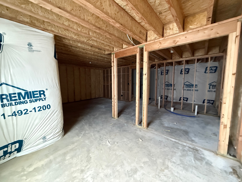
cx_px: 121
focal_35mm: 14
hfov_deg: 102.1
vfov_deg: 85.7
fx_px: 98
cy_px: 91
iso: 1600
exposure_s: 1/48
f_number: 2.2
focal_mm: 2.22
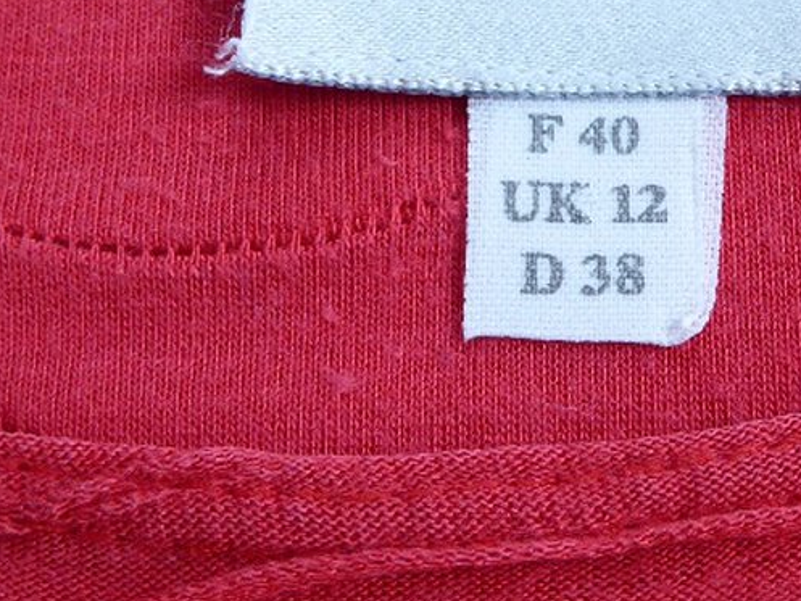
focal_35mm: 67
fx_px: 1551
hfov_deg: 28.9
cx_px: 476
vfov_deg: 21.9
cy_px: 256
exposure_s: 1/60
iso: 100
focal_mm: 4.3
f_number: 3.3
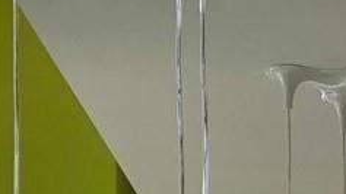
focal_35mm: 206
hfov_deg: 10.2
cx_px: 504
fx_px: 1889
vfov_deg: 5.4
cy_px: 688
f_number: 1.8
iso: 20
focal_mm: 4
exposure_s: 1/199
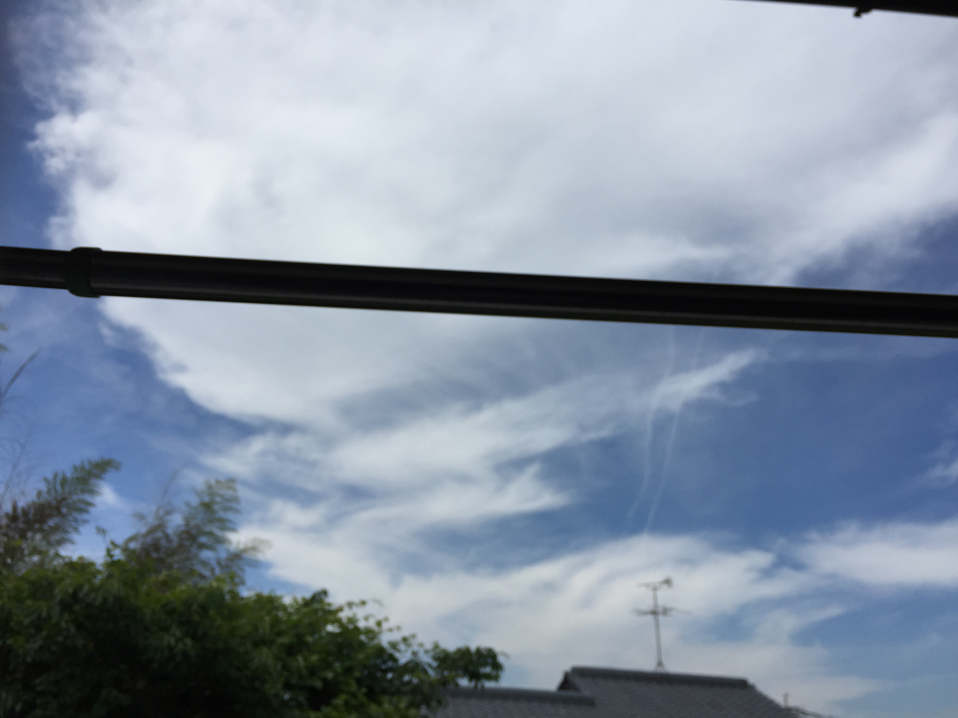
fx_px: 803
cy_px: 359
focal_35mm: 29
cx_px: 479
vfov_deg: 48.2
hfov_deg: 61.7
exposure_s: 1/4950
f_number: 2.2
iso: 32
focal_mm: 4.15
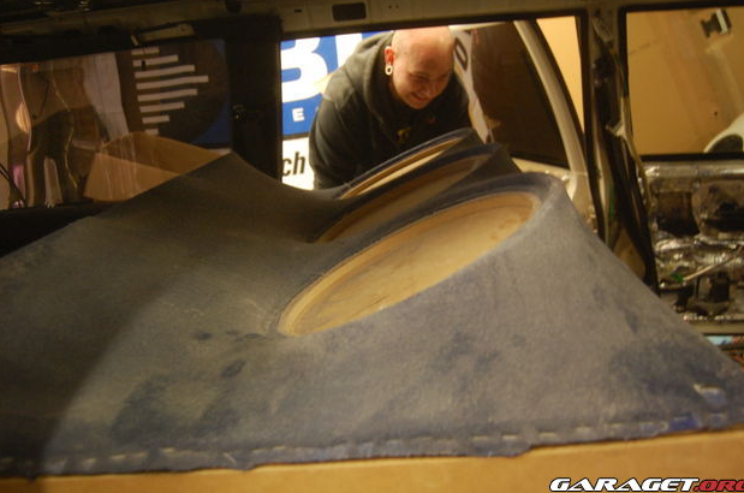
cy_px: 242
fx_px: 639
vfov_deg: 42.2
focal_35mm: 31
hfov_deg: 60.4
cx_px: 371
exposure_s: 1/8
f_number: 3.8
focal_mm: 20
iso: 1100
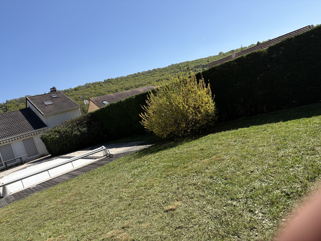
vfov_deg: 53.1
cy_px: 120
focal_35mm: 26
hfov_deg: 67.3
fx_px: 241
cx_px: 160
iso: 50
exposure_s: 1/3623
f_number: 1.6
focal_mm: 5.96
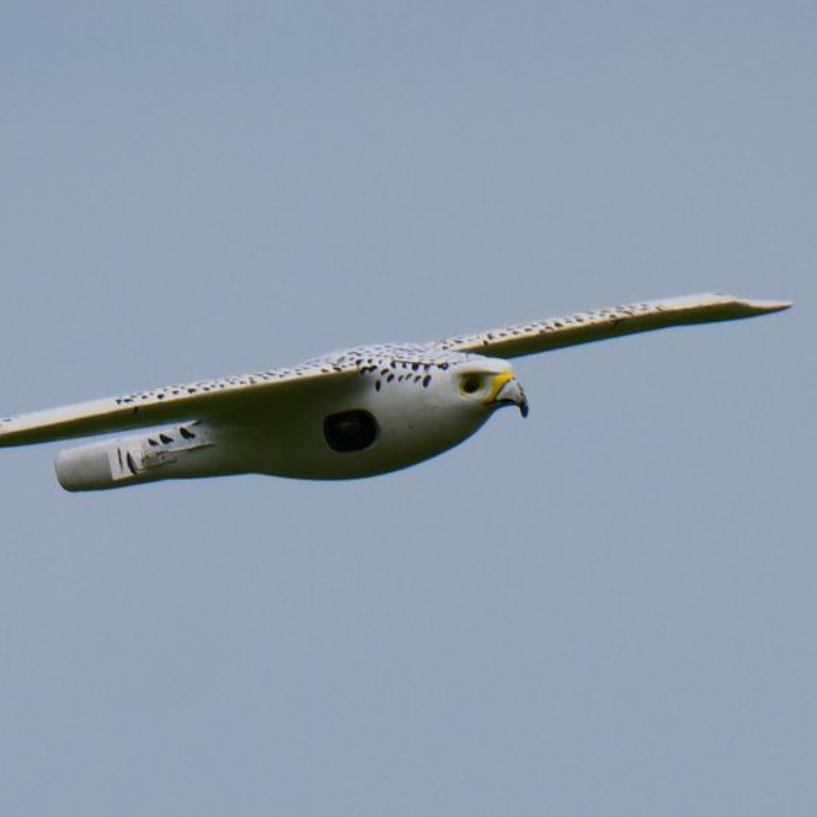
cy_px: 411
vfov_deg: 1.9
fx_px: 24032
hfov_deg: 1.9
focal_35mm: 900
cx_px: 183
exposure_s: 1/800
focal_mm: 318
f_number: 5.8
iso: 200
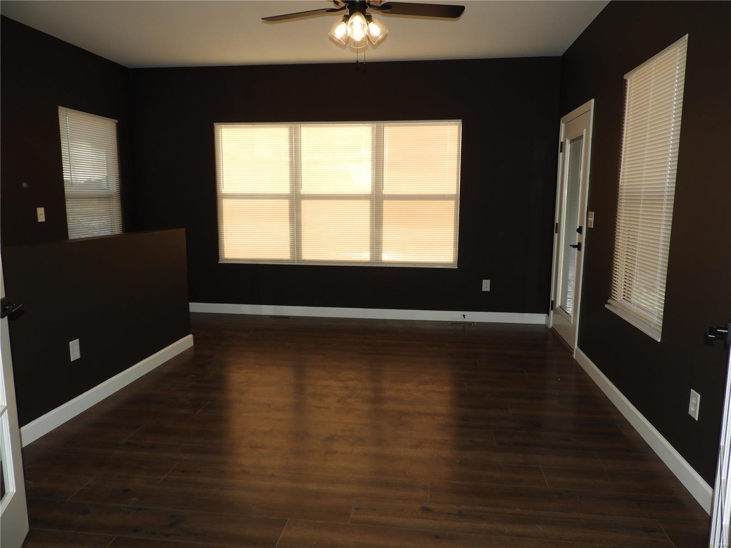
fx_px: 507
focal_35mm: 24
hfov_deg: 71.6
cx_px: 366
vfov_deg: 56.8
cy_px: 274
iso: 100
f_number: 3.3
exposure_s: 1/160
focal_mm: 4.3
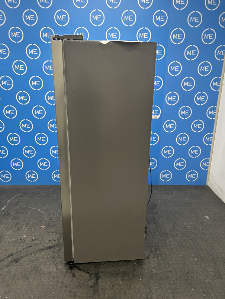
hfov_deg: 53.1
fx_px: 225
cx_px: 112
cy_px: 150
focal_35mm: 26
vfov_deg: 67.3
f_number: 1.5
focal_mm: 5.7
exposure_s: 1/50
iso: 125
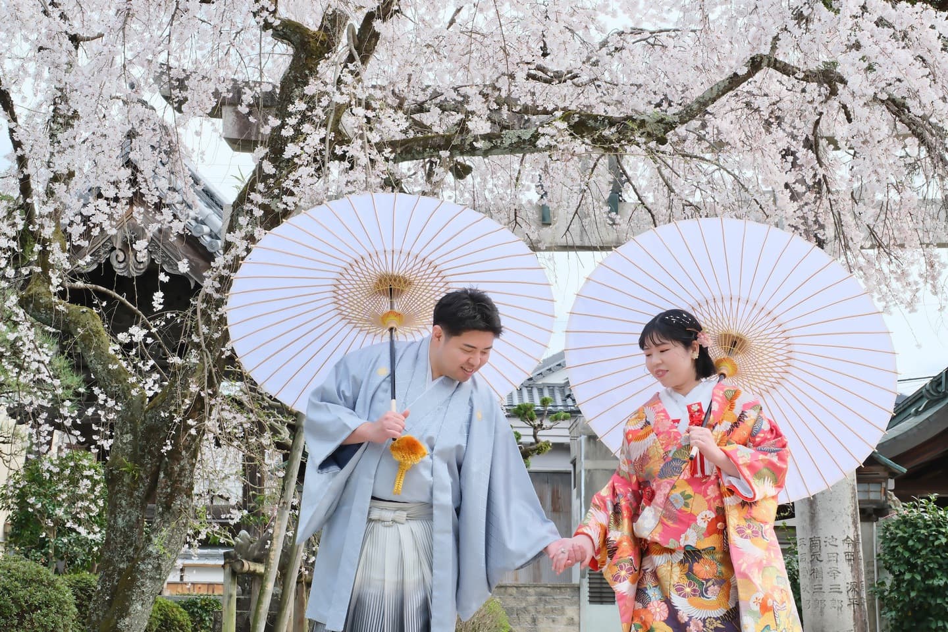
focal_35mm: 53
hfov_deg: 37.5
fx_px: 1396
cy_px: 316
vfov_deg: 25.5
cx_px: 474
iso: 800
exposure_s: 1/250
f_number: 8
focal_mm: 35
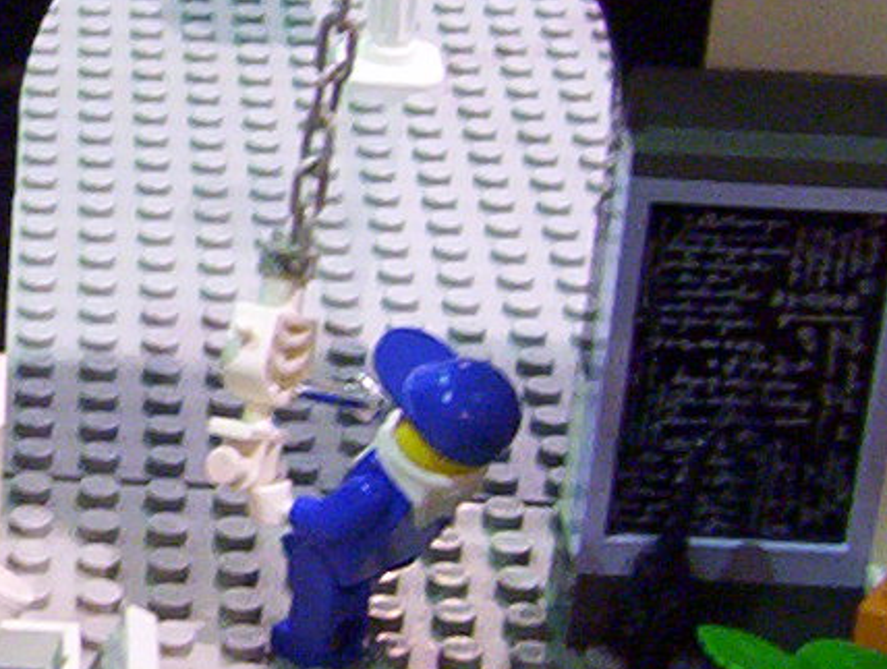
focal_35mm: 164
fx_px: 4212
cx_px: -371
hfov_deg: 11.6
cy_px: 164
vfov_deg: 9.1
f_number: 2.73
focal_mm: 5.77
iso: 200
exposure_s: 1/13.8
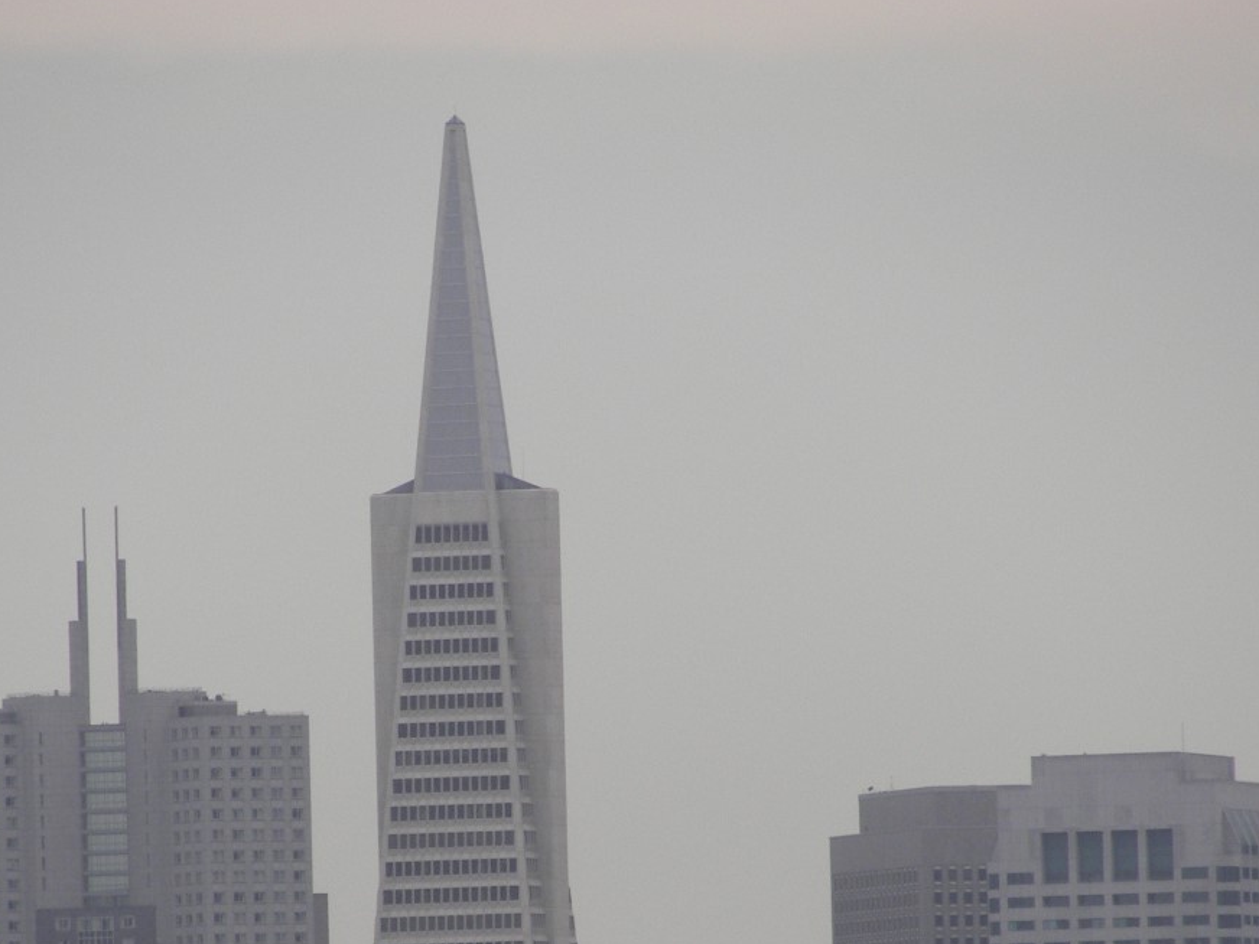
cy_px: 749
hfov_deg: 2.8
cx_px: 580
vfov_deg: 2.1
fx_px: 25932
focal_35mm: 713
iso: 64
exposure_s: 1/640
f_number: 3.7
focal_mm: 72
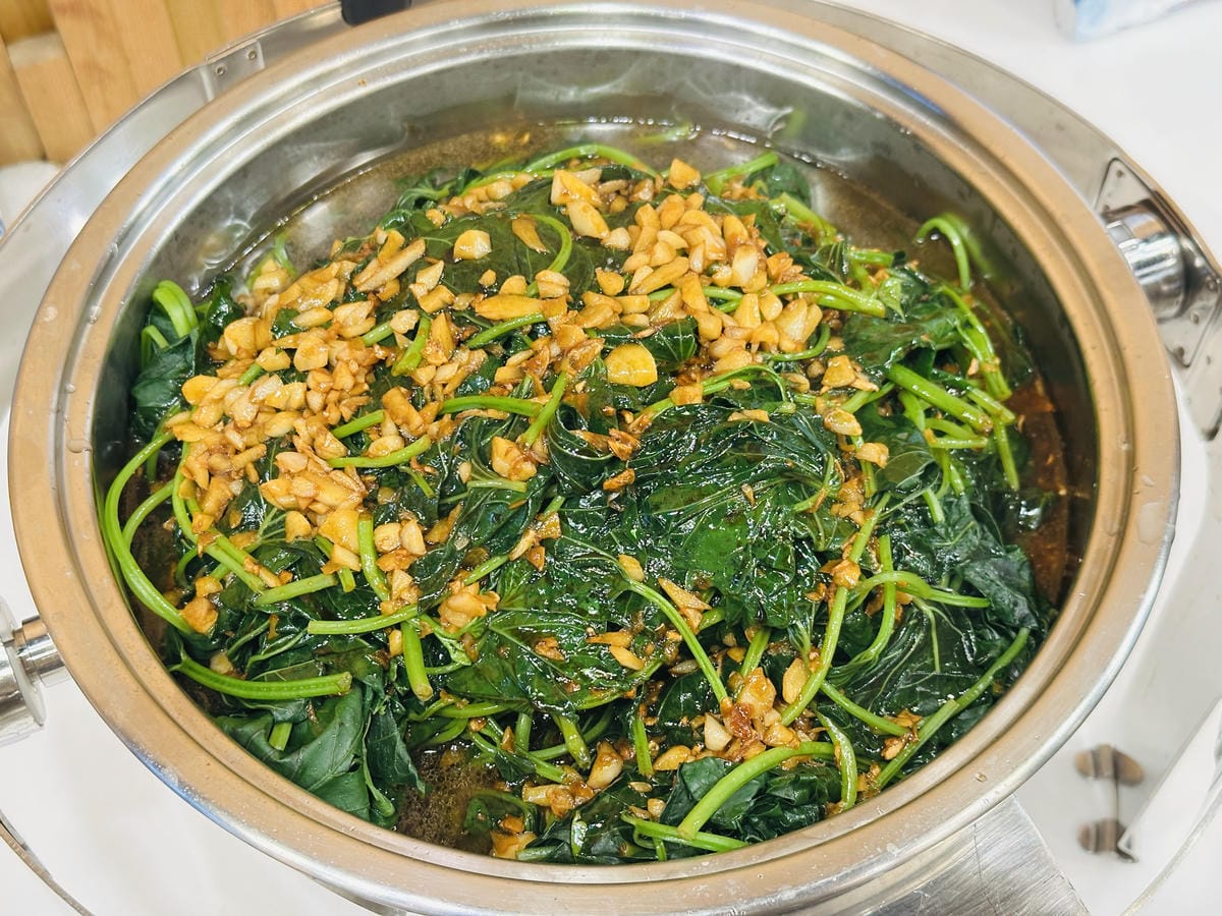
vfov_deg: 30.3
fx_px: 1694
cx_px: 611
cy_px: 458
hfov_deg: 39.7
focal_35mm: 48
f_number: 1.78
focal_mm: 6.86
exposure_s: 1/40
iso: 200
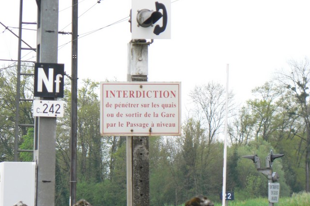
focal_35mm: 272
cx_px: 155
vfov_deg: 5.1
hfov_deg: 7.6
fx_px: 2342
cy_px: 102
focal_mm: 43.3
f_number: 4
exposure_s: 1/200
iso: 150
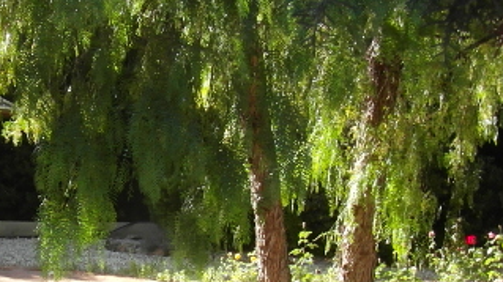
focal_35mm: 84
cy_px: 244
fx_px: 1120
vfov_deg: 14.2
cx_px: 104
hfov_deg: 24.9
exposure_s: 1/60
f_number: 4.6
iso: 80
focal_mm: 4
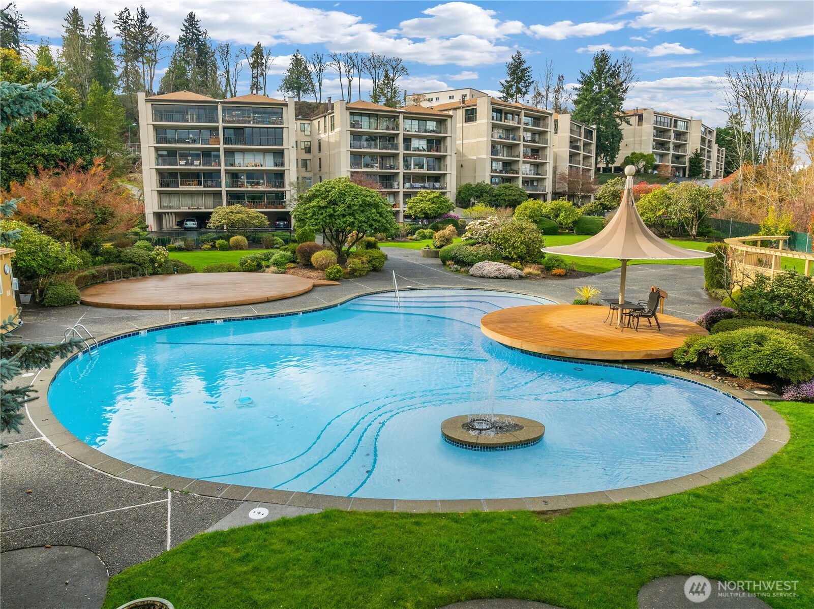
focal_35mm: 24
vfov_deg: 56.7
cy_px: 304
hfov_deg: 71.6
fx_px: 564
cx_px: 407
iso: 160
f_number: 2.8
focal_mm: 12.29
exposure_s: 1/2500
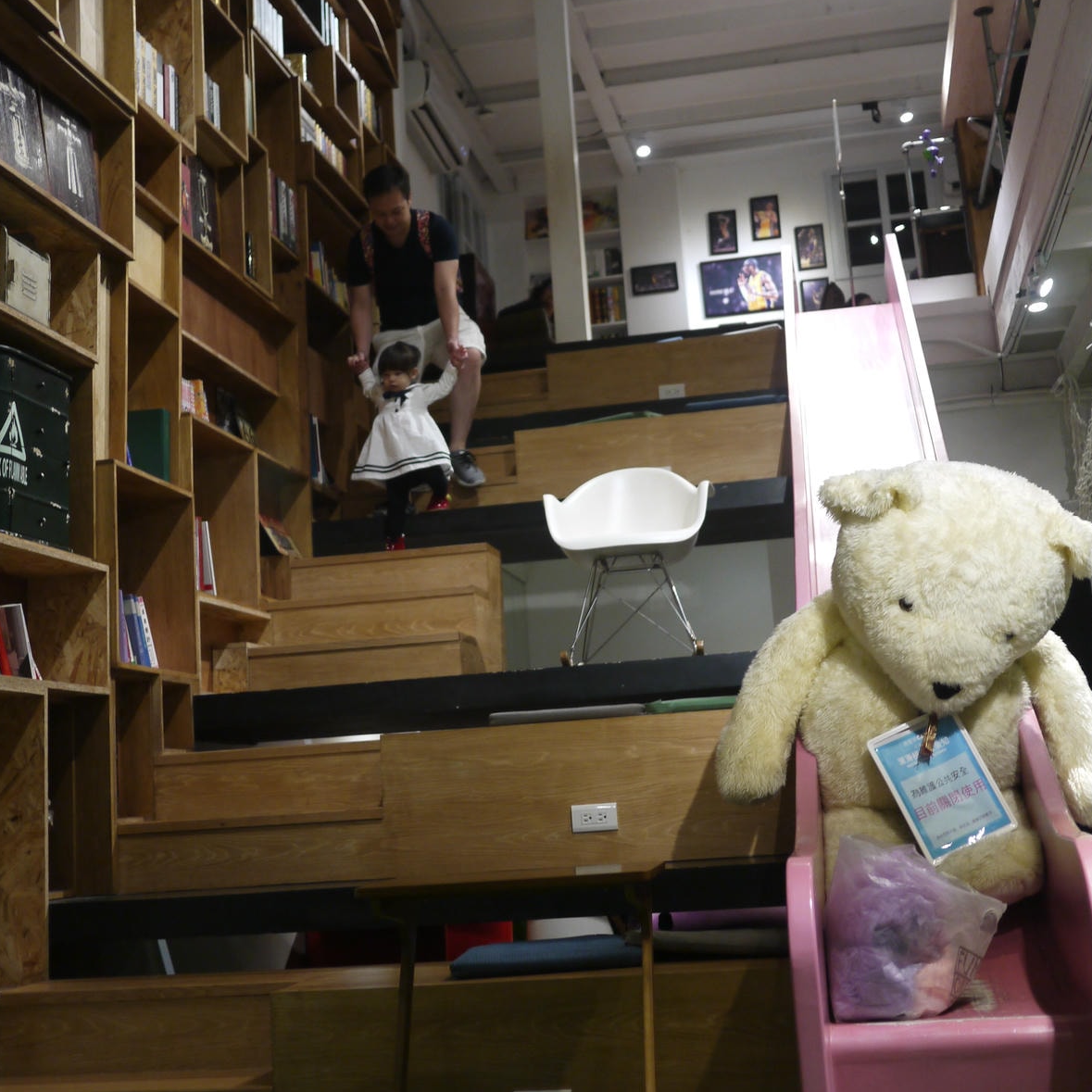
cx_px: 550
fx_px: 1713
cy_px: 464
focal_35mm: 48
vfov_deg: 35.3
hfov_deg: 35.4
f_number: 1.7
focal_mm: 20
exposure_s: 1/60
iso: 400
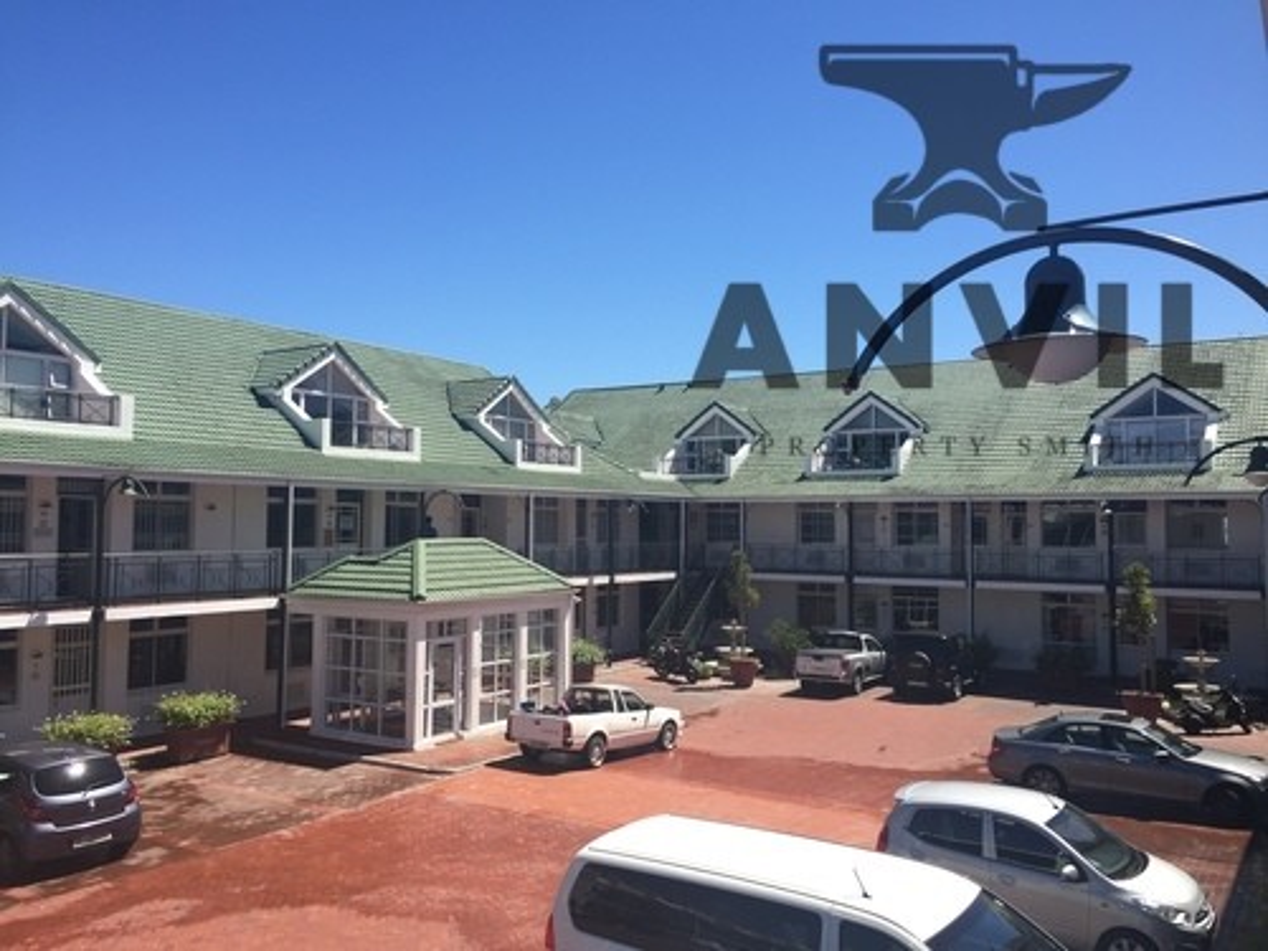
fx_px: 1062
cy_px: 476
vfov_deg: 48.2
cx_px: 634
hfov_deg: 61.7
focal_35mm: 29
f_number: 2.2
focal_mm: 4.15
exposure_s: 1/1464
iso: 32
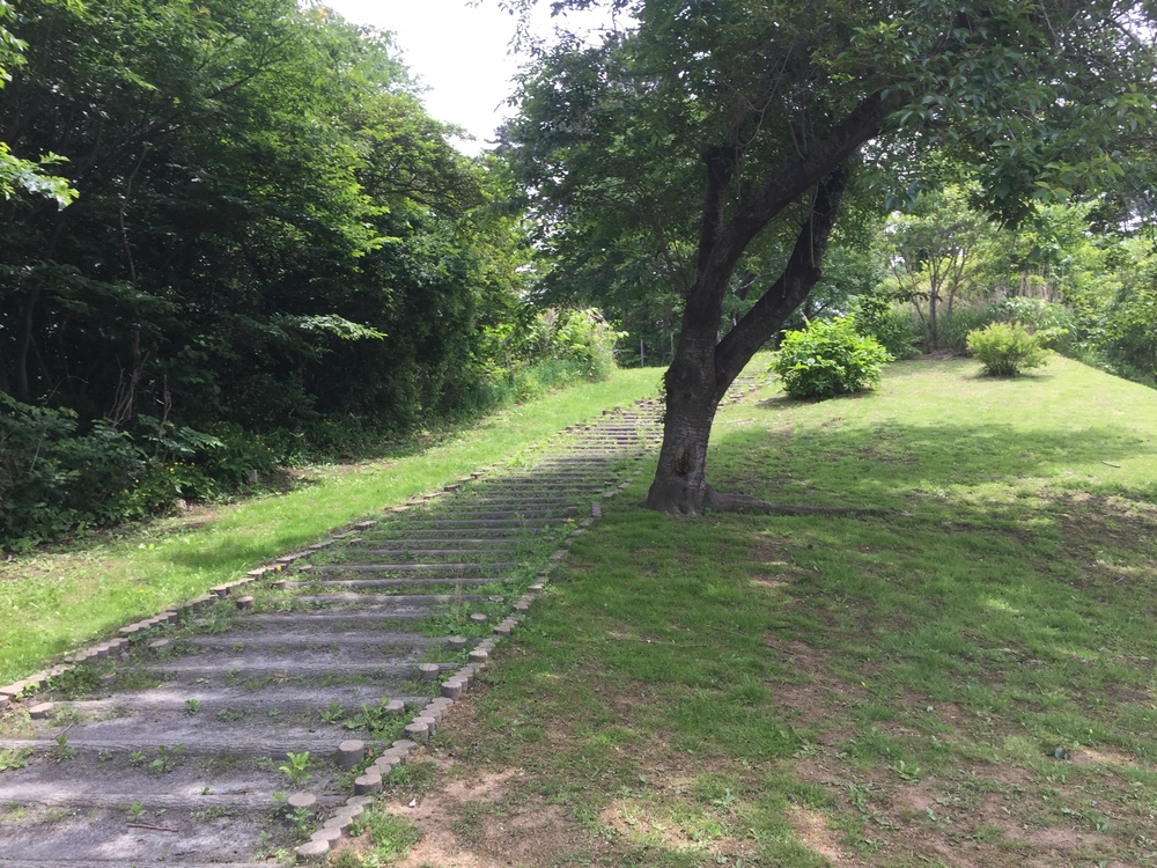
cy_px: 434
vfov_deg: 48.2
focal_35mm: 29
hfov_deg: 61.7
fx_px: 969
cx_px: 578
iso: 32
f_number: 2.2
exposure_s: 1/549
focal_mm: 4.15
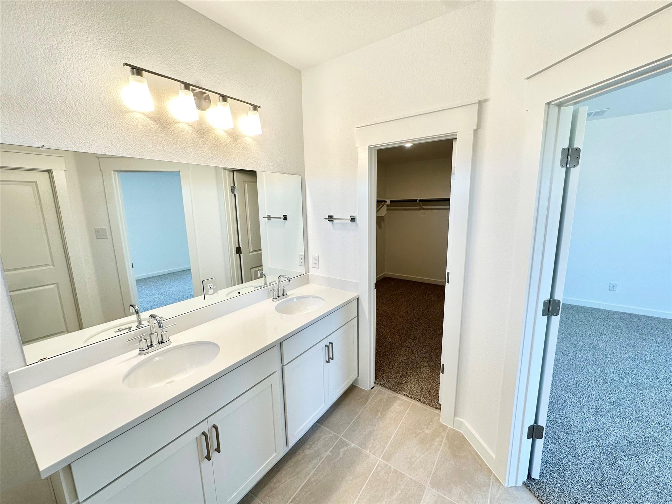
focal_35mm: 14
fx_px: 272
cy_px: 252
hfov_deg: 102.1
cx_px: 336
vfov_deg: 85.7
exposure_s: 1/120
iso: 80
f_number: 2.2
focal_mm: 2.22
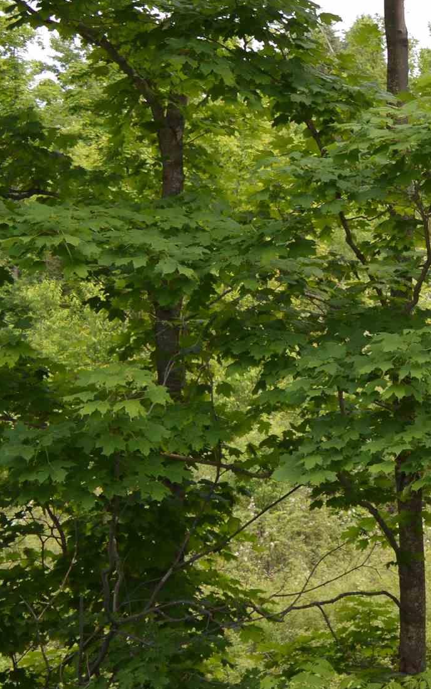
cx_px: 893
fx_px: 1447
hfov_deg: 14.0
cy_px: 238
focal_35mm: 77
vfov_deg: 26.7
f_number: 5
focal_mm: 18
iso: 100
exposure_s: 1/200
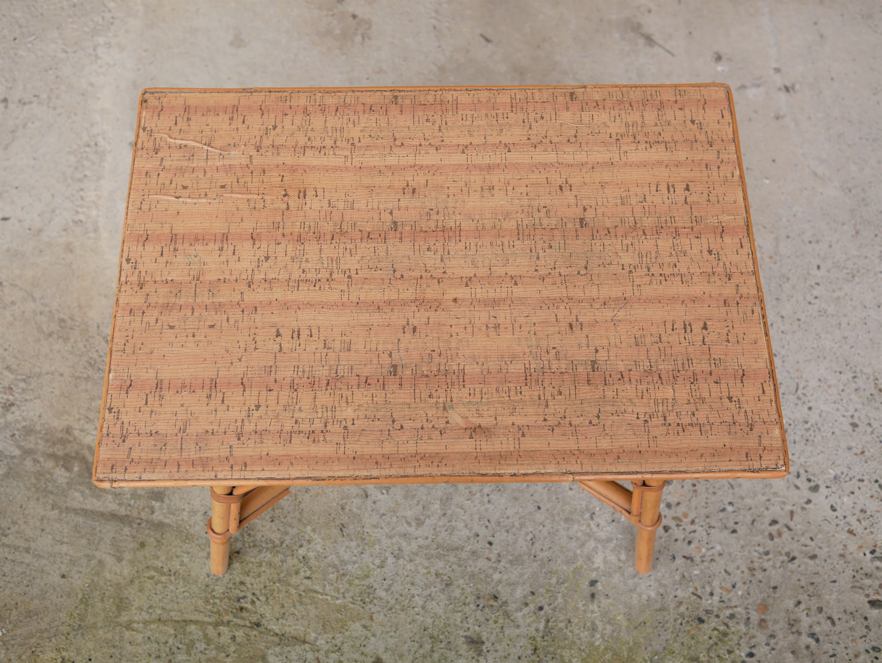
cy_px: 332
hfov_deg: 46.8
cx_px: 441
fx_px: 1020
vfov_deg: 36.0
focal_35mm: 40
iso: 200
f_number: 2.8
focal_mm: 20
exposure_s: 1/250
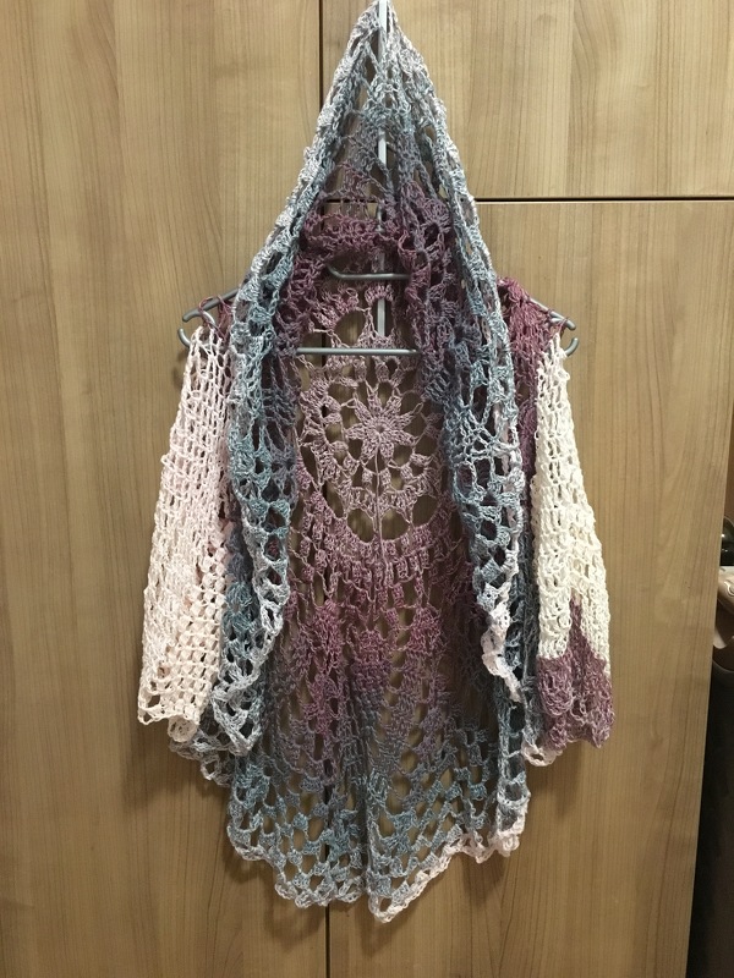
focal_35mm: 29
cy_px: 489
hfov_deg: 48.2
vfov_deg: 61.7
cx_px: 367
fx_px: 820
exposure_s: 1/17
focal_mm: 4.15
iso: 320
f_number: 2.2
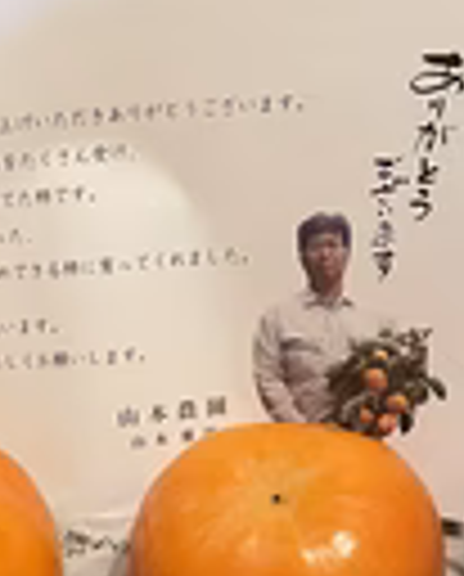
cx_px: 27
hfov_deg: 19.1
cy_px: 603
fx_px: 1351
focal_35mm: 79
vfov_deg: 22.9
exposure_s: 1/50
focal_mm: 4.2
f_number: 1.6
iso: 125
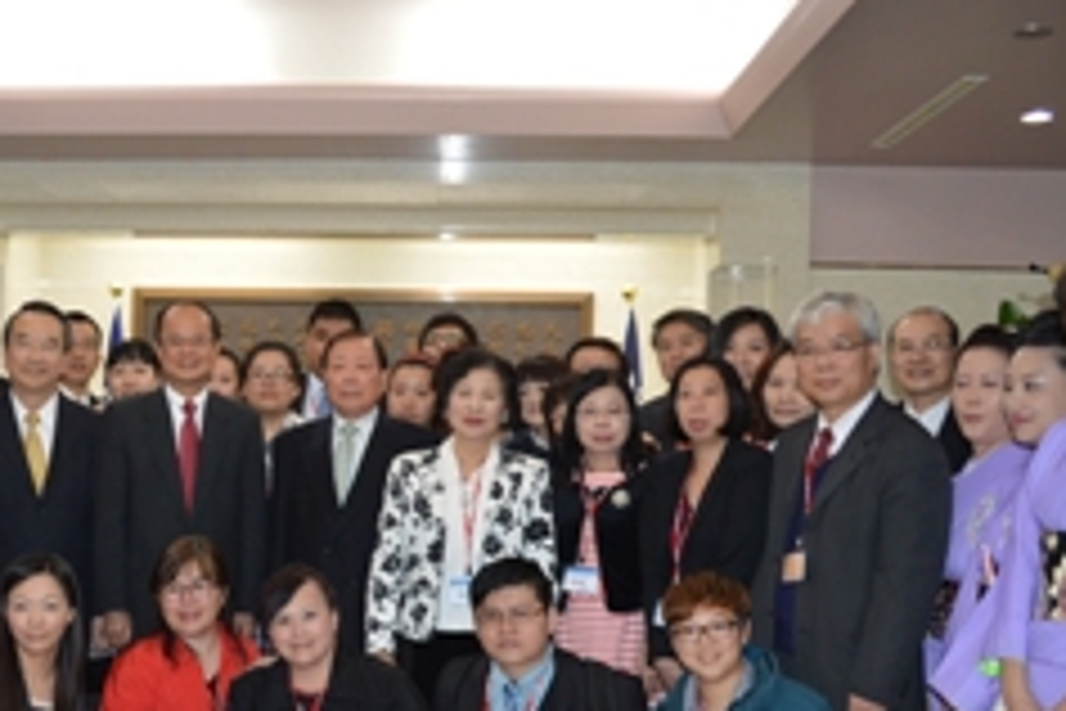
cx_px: 277
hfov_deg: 40.1
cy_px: 549
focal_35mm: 48
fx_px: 1421
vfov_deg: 27.6
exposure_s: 1/60
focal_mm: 18
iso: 560
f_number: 3.5
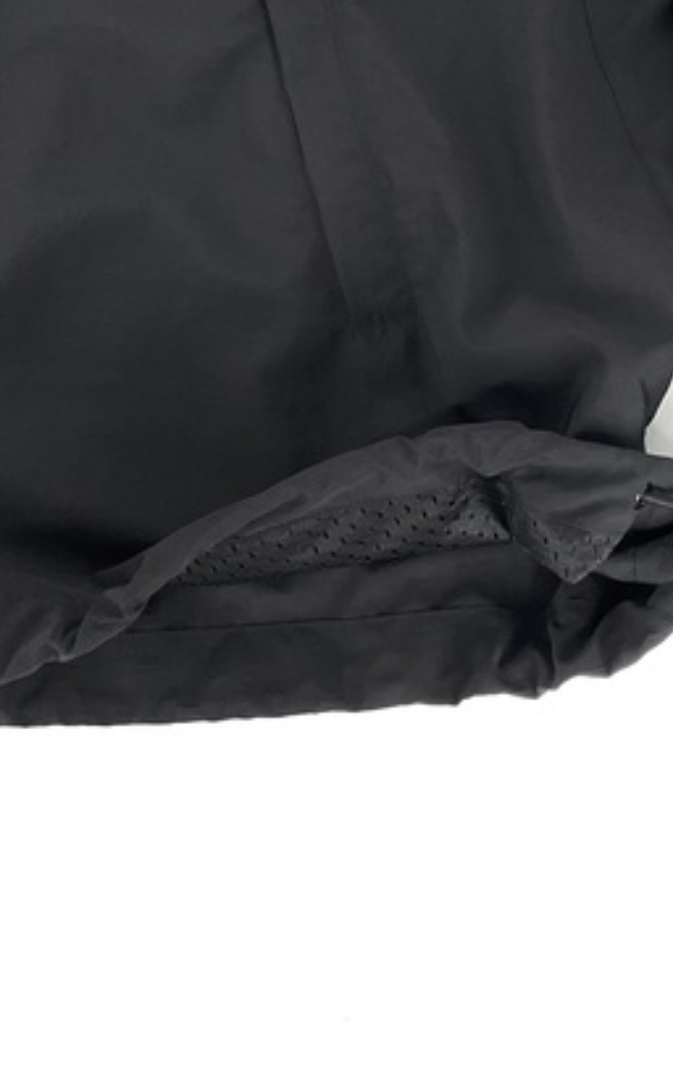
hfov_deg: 25.9
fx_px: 1410
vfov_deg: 41.0
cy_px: 318
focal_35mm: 48
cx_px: 620
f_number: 1.8
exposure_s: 1/122
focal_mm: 3
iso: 16
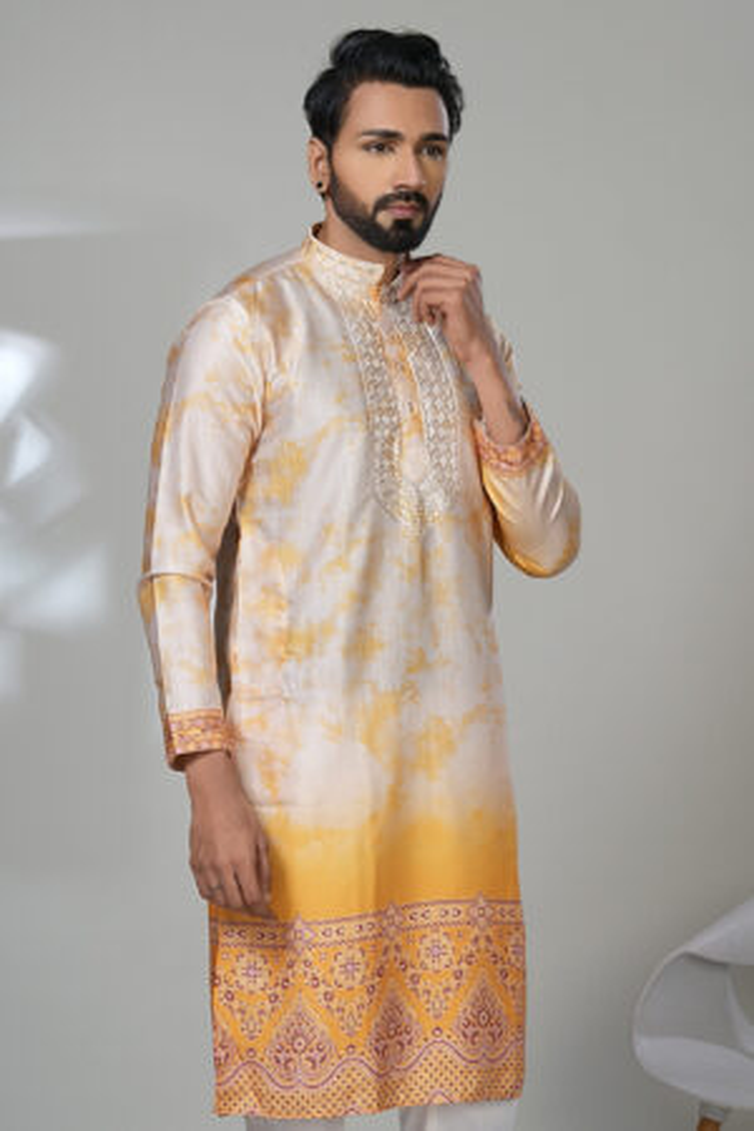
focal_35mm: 127
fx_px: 3990
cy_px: 566
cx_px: 377
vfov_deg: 16.1
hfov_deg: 10.8
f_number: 9
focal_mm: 85
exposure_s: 1/160
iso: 125
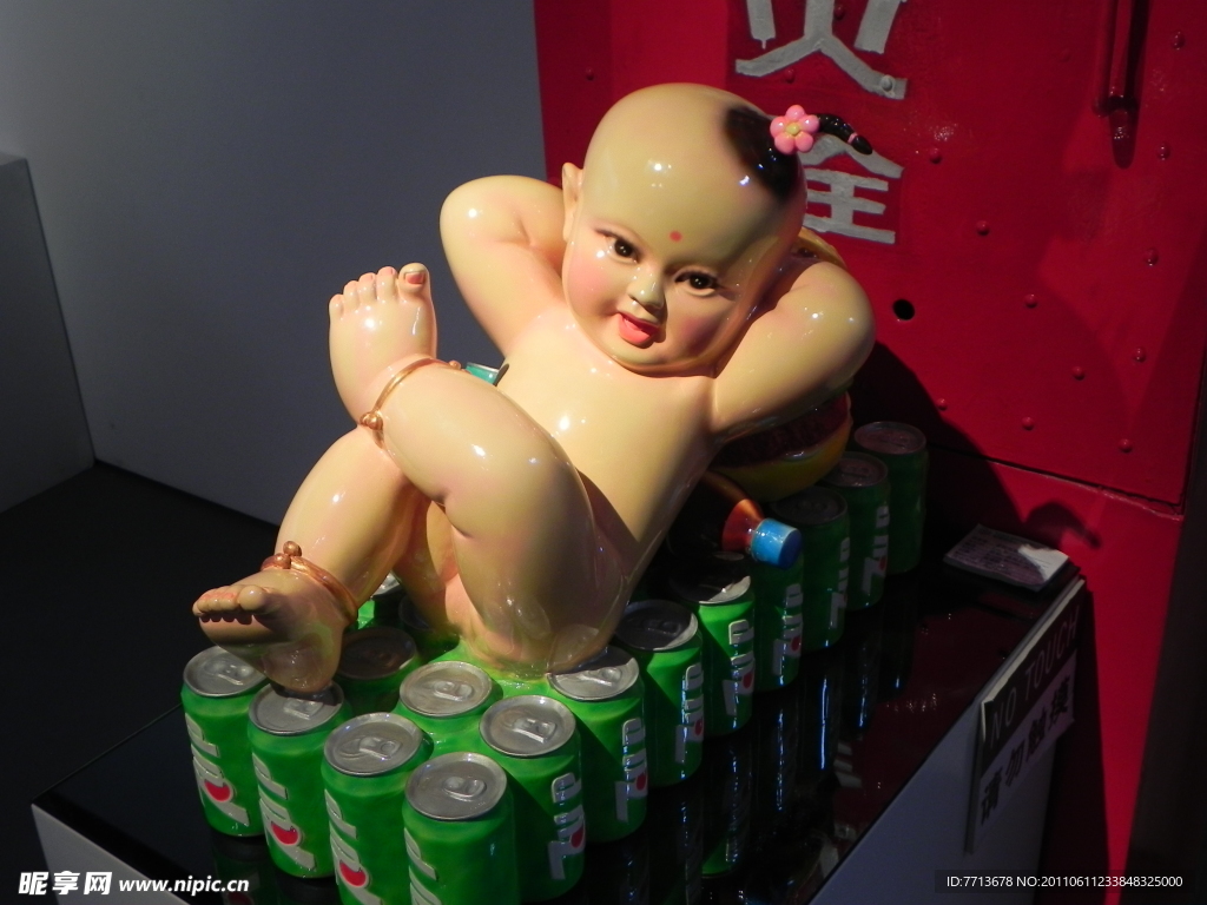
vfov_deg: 35.1
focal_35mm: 41
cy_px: 452
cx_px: 604
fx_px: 1430
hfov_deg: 45.8
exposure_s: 1/30
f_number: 3.2
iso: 204
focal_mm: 7.3
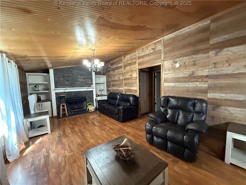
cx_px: 123
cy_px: 92
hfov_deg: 102.1
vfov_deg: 85.7
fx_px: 99
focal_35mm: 14
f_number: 2.2
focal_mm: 2.22
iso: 1000
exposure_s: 1/60
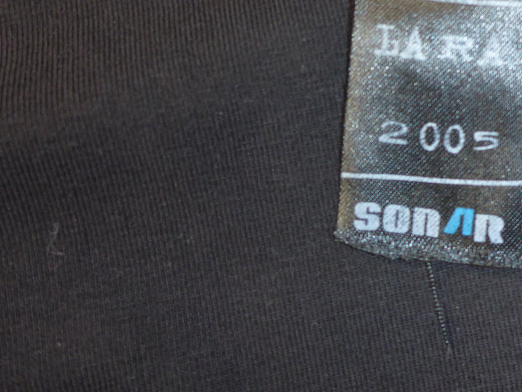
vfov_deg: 31.1
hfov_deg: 40.0
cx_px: 396
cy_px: 111
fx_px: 694
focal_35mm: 46
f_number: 3.3
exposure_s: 1/4
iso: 200
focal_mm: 4.9
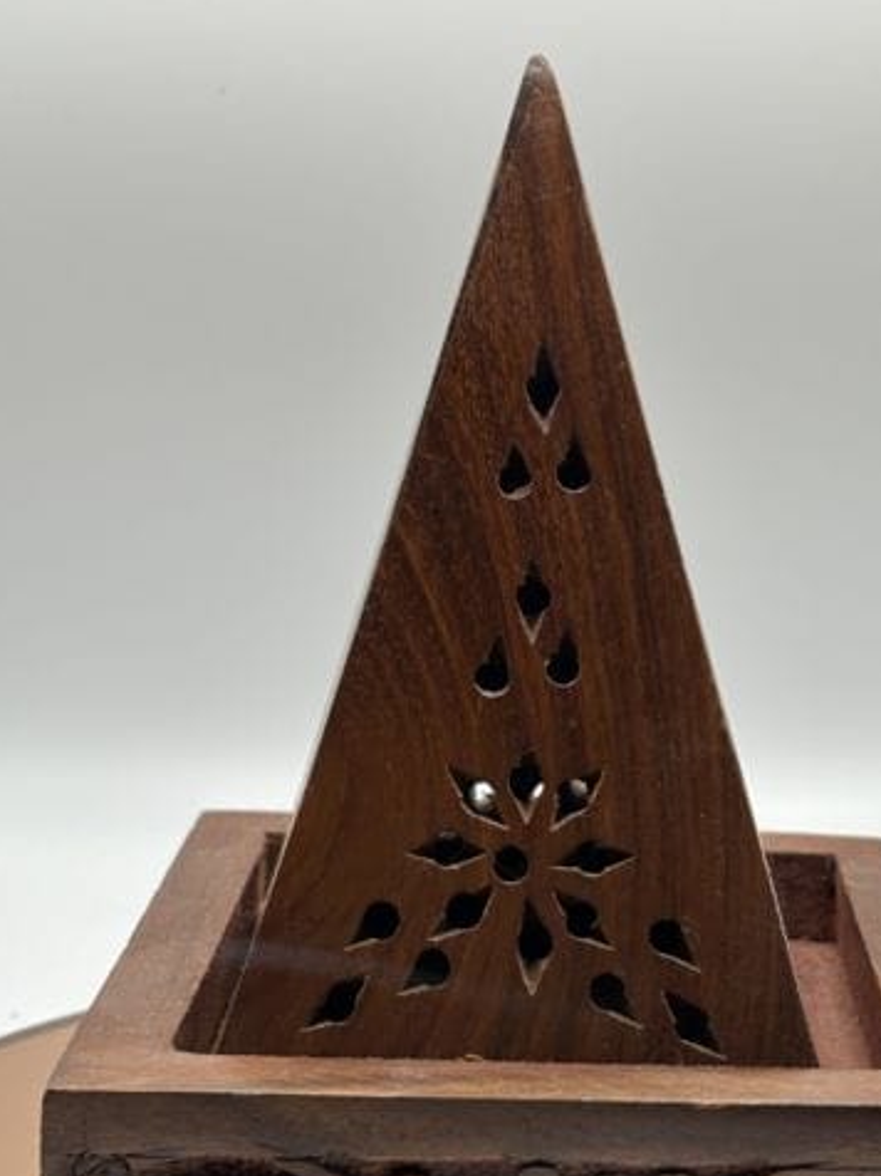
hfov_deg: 20.1
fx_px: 2478
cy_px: 692
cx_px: 567
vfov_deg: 26.6
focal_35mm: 73
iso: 32
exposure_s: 1/186
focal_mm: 5.96
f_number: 1.6
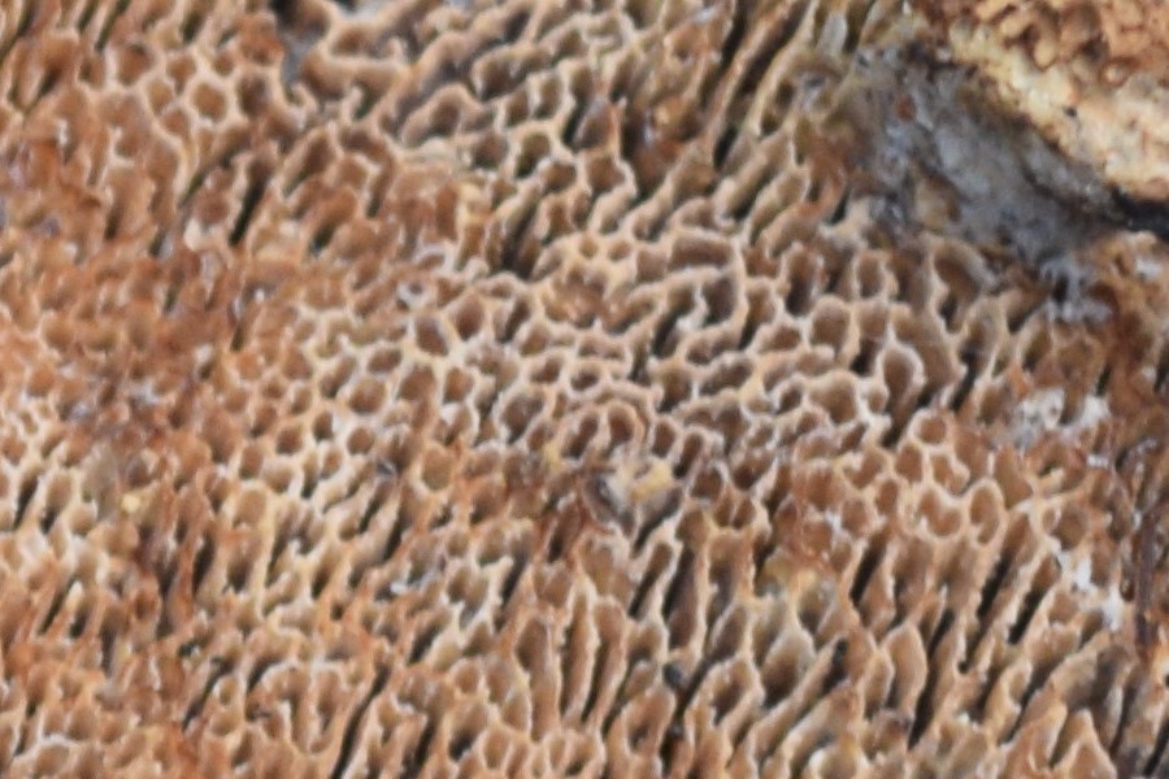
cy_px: 390
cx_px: 584
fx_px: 2679
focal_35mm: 82
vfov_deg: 16.6
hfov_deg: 24.6
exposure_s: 1/80
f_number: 5.6
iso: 400
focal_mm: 55
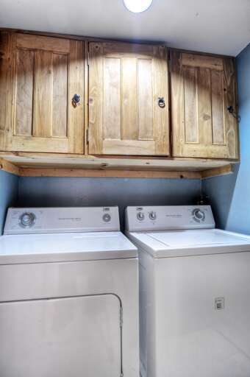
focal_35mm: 18
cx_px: 125
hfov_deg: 67.2
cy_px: 188
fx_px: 188
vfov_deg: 90.1
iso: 200
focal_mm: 12
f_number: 7.1
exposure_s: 1/1.3
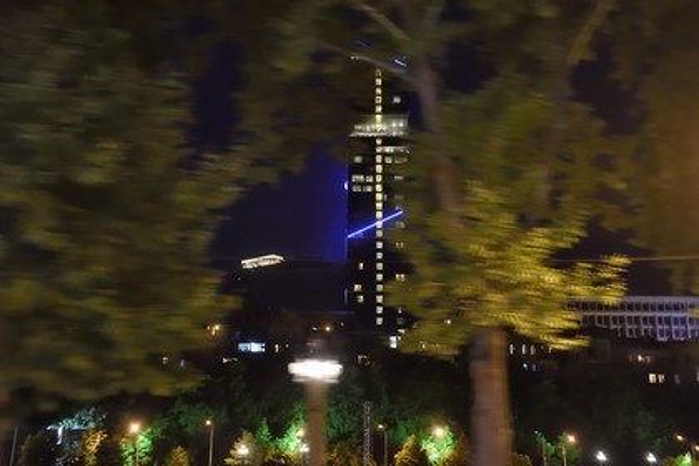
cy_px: 233
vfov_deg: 29.9
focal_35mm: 45
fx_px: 874
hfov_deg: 43.6
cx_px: 350
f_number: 3.5
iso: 10000
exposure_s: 1/30
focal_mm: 45
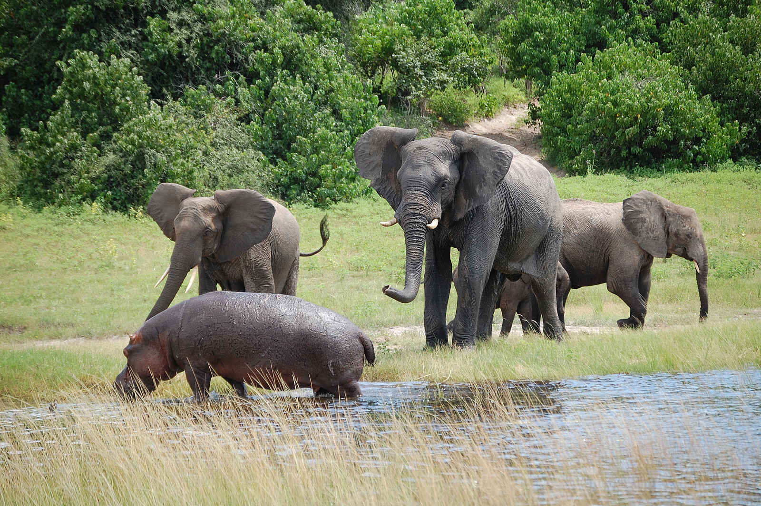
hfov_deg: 12.2
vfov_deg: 8.2
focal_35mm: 168
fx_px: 3548
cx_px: 380
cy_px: 253
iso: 250
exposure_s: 1/500
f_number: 5.6
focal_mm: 112
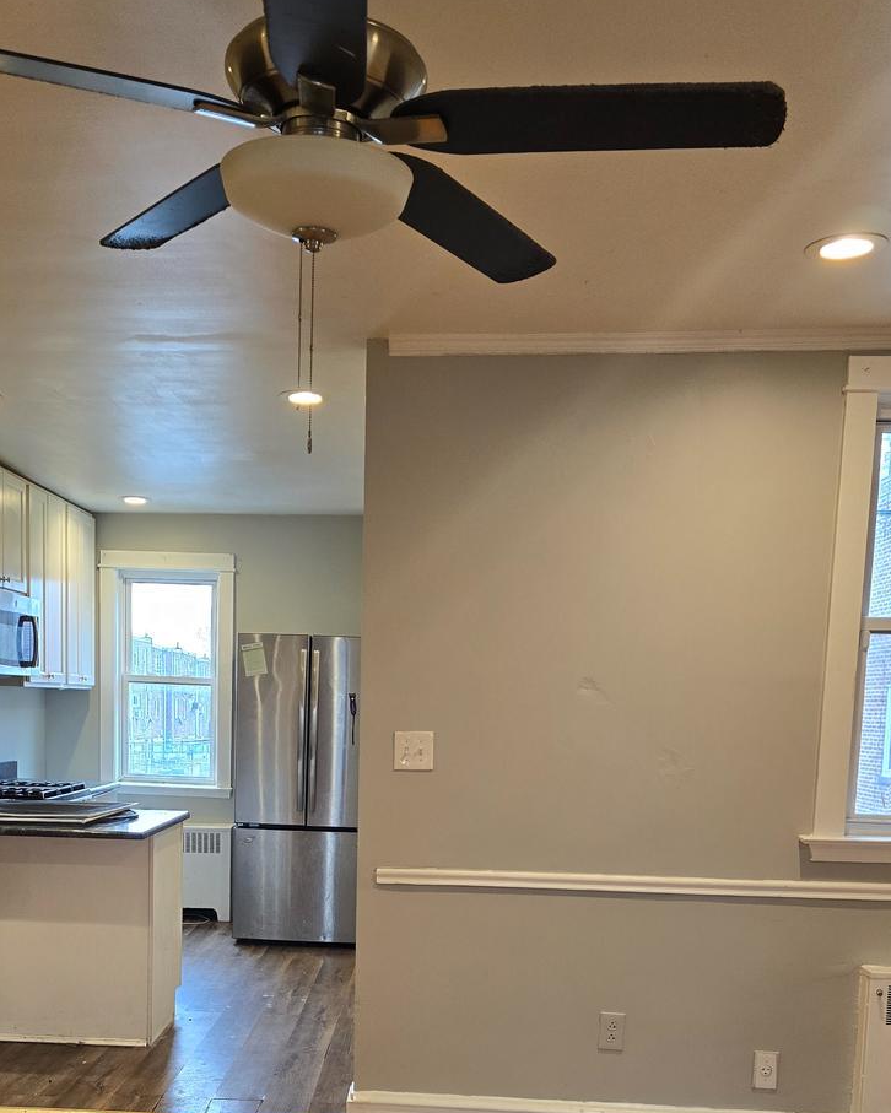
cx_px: 351
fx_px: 1252
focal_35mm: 38
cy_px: 828
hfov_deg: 39.0
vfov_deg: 46.3
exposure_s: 1/120
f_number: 1.7
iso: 160
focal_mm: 6.3
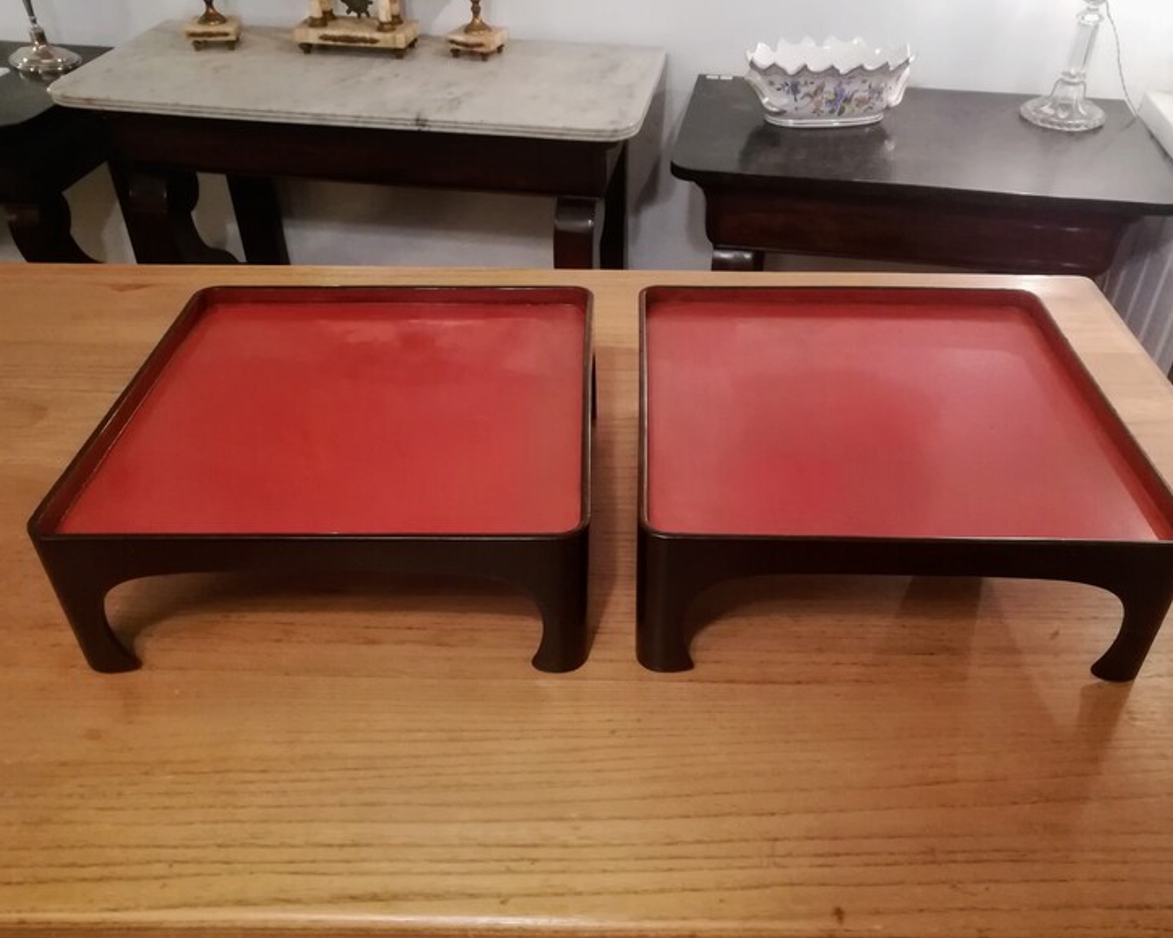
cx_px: 613
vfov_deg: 51.5
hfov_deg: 62.2
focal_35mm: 28
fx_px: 972
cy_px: 475
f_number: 2.2
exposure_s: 1/25
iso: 500
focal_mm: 3.83
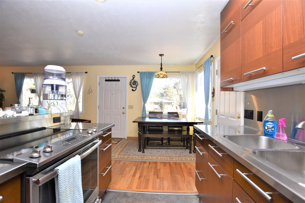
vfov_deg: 77.3
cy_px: 102
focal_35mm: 15
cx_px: 152
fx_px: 127
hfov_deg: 100.4
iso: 360
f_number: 5
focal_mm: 10
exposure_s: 1/200
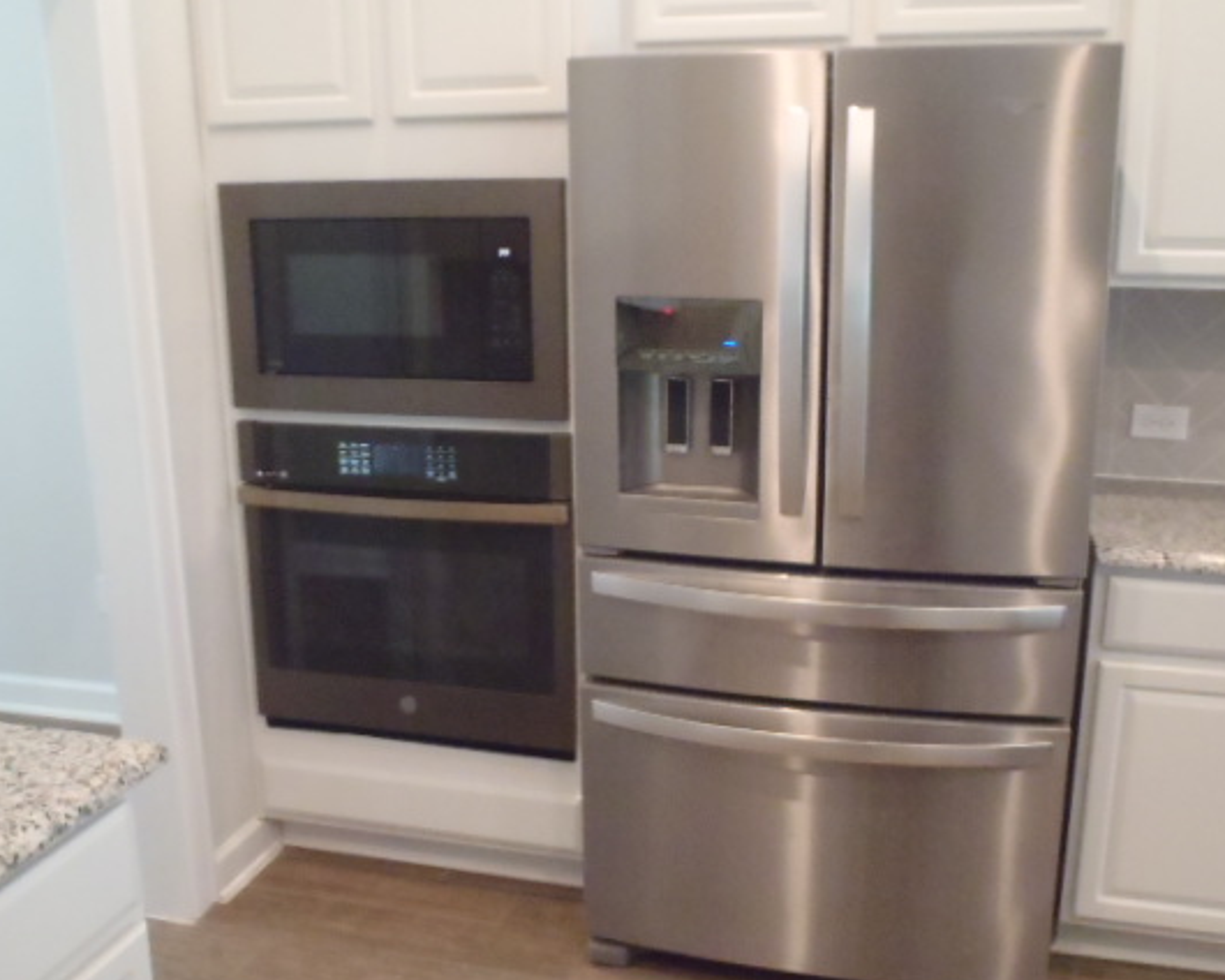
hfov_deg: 54.2
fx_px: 1196
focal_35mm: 33
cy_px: 495
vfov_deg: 44.5
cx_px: 645
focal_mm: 5
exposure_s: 1/25
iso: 800
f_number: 3.9
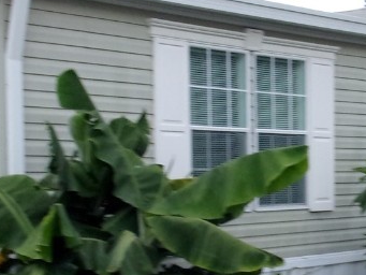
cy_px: 214
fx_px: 888
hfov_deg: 22.8
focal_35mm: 84
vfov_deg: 17.5
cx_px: 319
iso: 200
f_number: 10.8
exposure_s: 1/100
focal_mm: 5.1
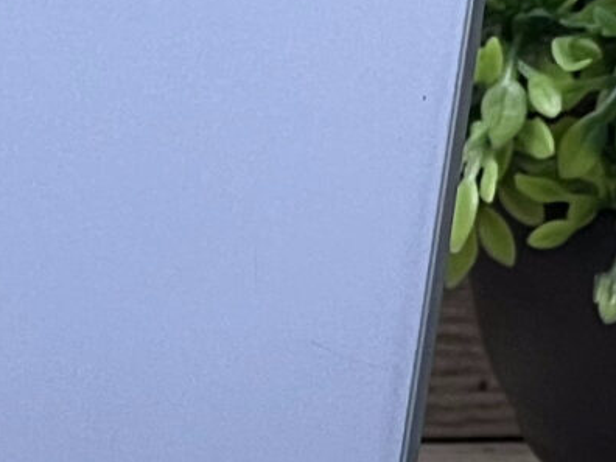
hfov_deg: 3.9
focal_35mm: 498
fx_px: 8862
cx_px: -664
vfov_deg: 3.0
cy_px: 387
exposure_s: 1/100
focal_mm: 9
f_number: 2.8
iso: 50
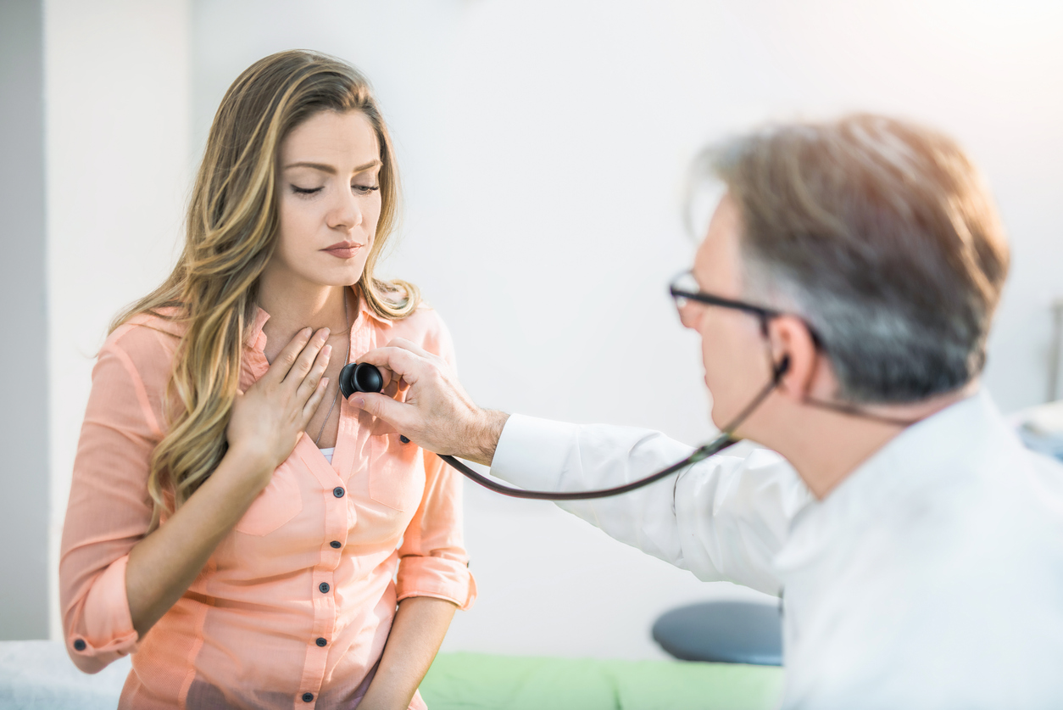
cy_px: 355
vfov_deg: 27.0
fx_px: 1477
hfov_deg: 39.6
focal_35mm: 50
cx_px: 532
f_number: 1.4
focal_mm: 50
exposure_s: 1/125
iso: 200
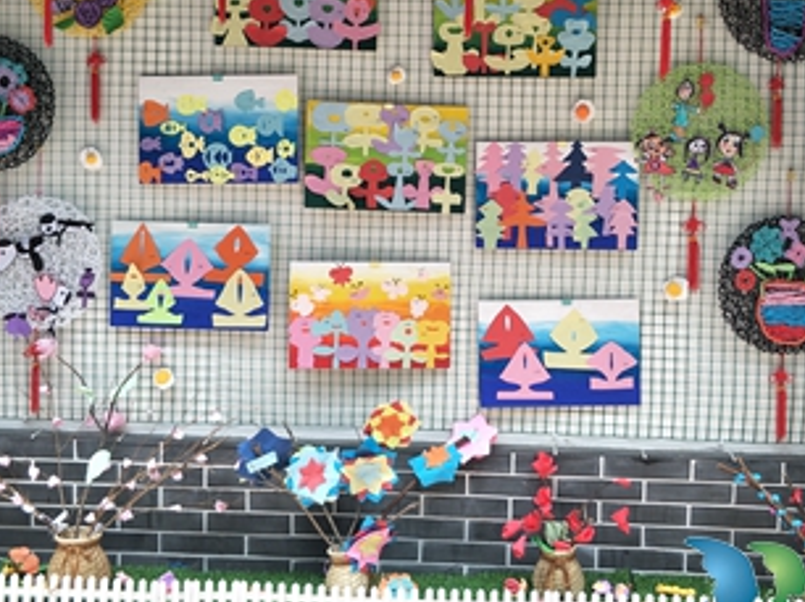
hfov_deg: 51.2
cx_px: 466
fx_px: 837
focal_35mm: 36
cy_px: 220
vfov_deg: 39.3
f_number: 1.7
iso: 33
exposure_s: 1/113
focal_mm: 3.79
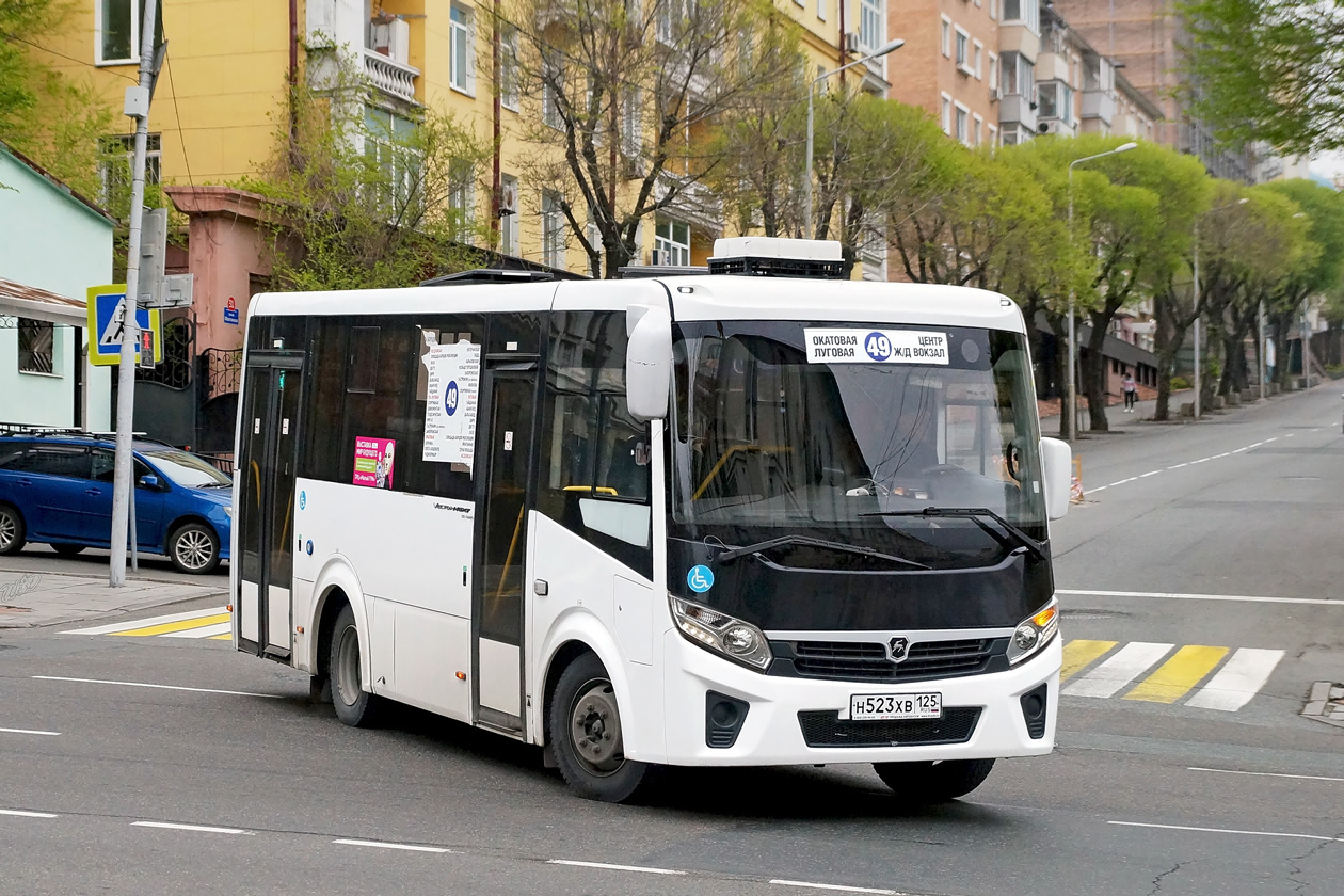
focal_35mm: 60
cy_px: 448
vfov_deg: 22.6
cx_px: 672
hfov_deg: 33.4
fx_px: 2240
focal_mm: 40
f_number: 4.5
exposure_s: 1/1250
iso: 800
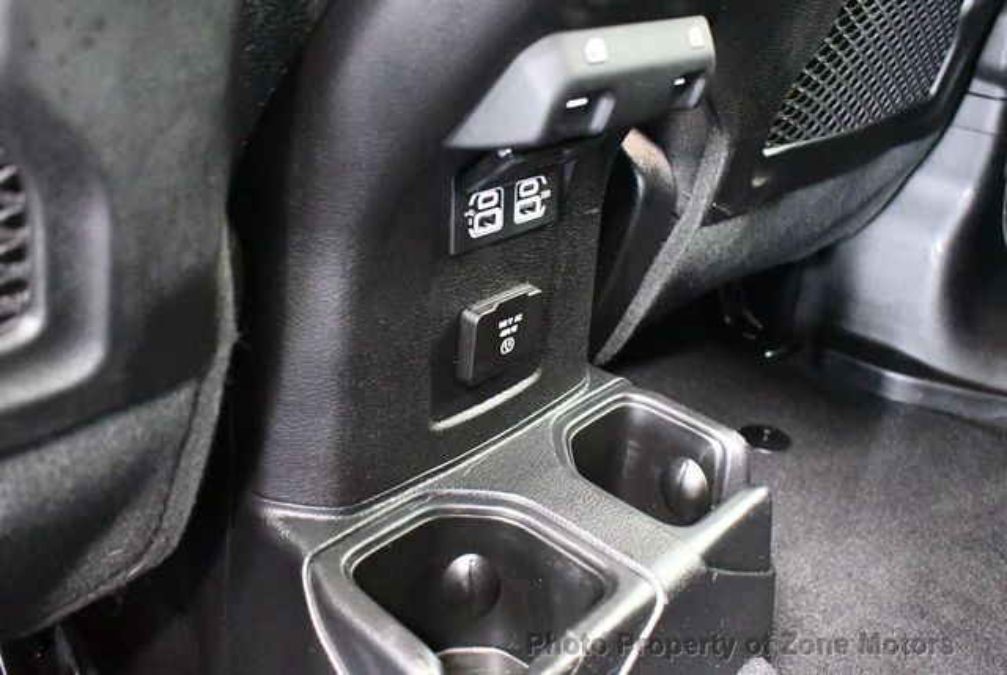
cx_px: 504
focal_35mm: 36
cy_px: 338
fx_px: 1009
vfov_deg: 37.0
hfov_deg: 53.1
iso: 12800
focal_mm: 18
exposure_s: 1/15
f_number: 3.5
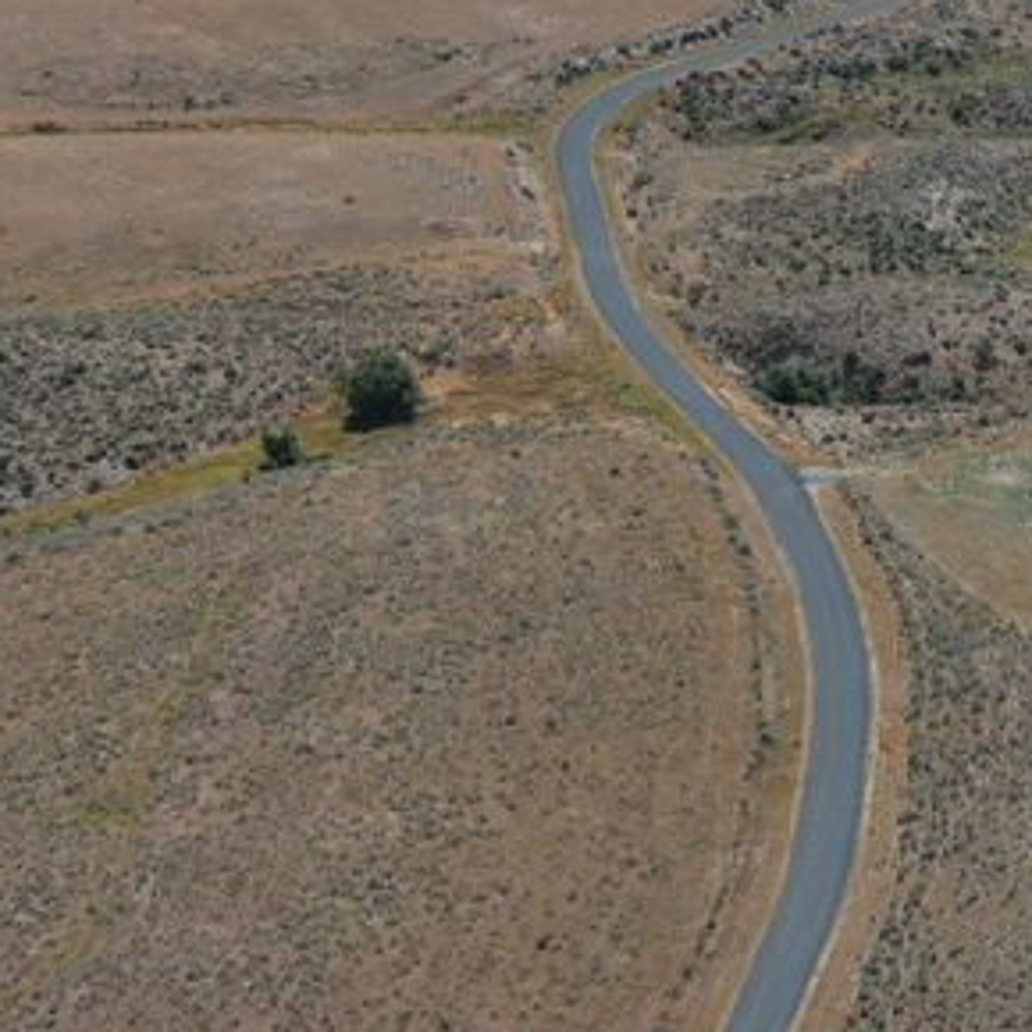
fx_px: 2934
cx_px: 1445
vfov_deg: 19.8
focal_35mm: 87
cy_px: 290
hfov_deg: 18.2
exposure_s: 1/1462
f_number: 2.8
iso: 101
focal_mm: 10.57
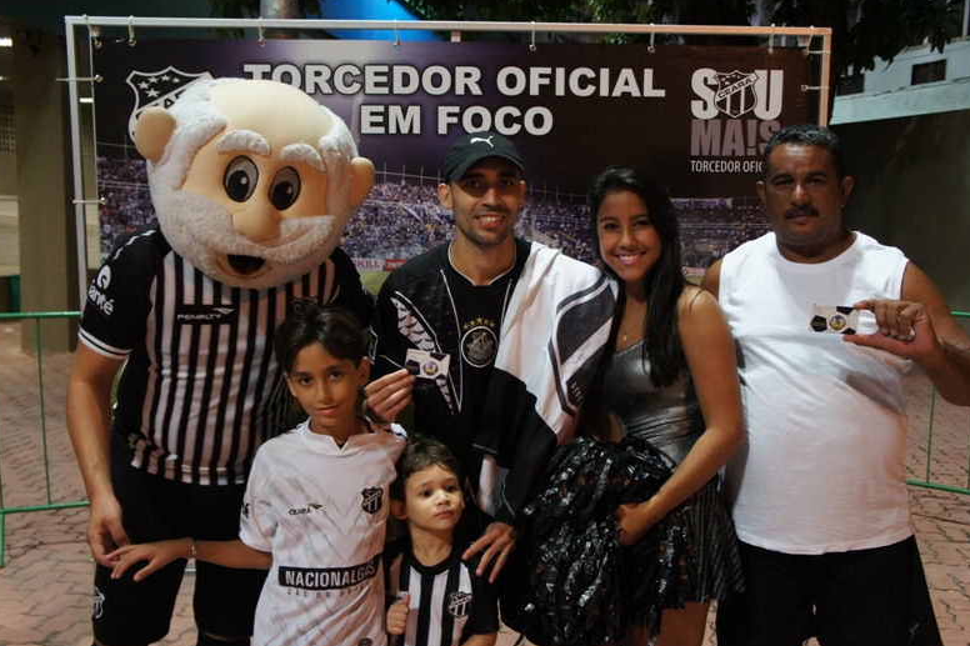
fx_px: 957
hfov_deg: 53.8
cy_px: 317
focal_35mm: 36
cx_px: 486
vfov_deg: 37.3
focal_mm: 23
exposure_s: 1/40
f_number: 4
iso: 1600
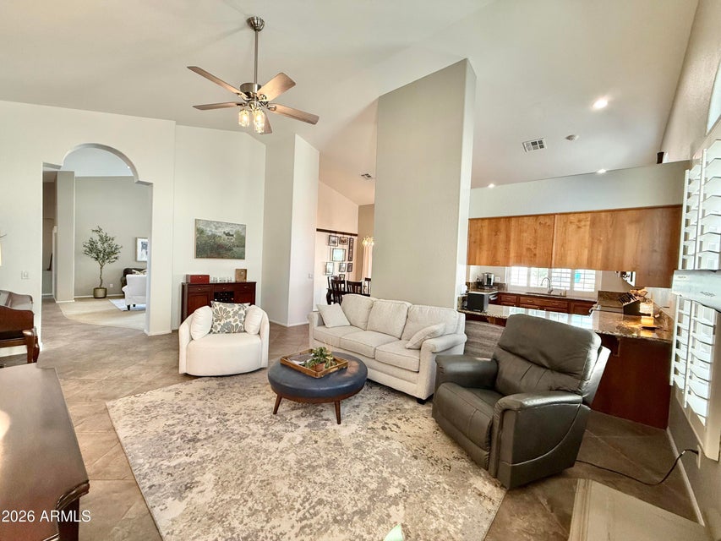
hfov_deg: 102.1
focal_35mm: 14
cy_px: 270
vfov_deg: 85.7
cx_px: 360
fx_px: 292
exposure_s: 1/120
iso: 250
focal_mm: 2.22
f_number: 2.2
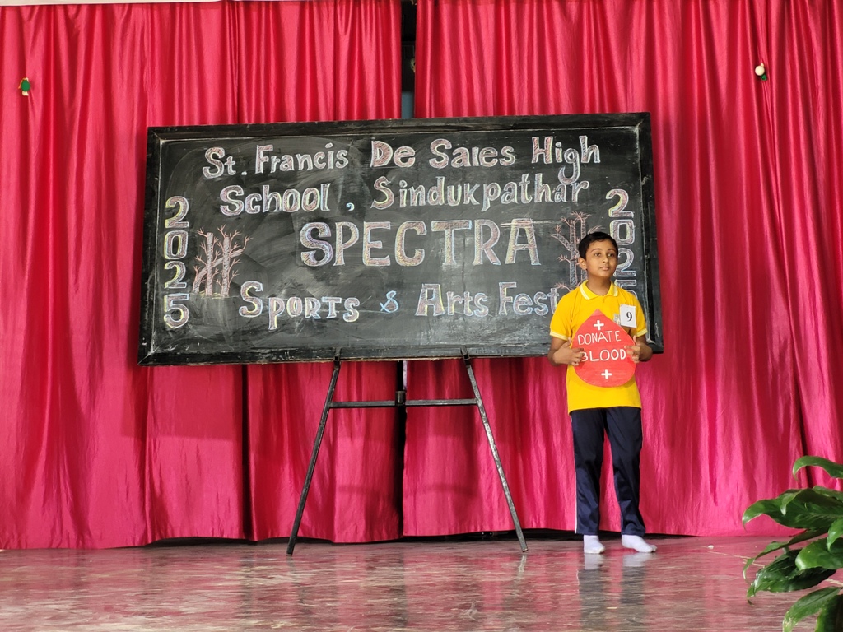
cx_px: 422
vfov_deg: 19.4
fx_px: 1851
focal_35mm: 76
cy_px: 316
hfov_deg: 25.7
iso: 100
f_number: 2.4
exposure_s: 1/50
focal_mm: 7.12
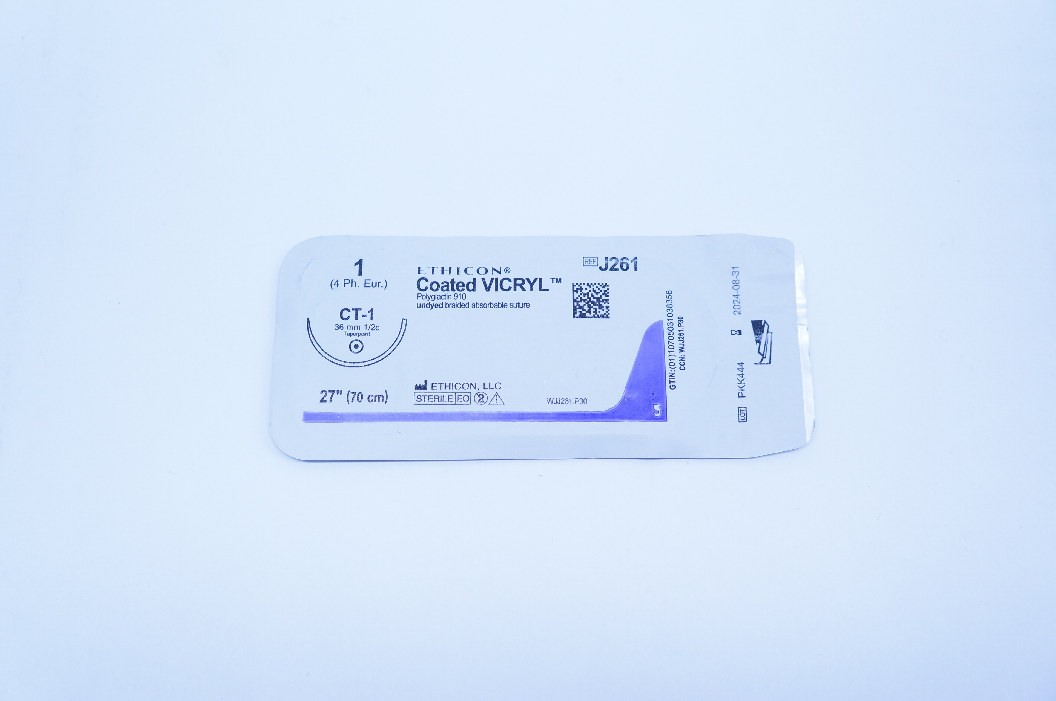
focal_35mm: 39
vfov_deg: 34.1
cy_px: 350
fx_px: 1143
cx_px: 528
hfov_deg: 49.6
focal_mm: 26
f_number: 4.5
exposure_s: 1/200
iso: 800
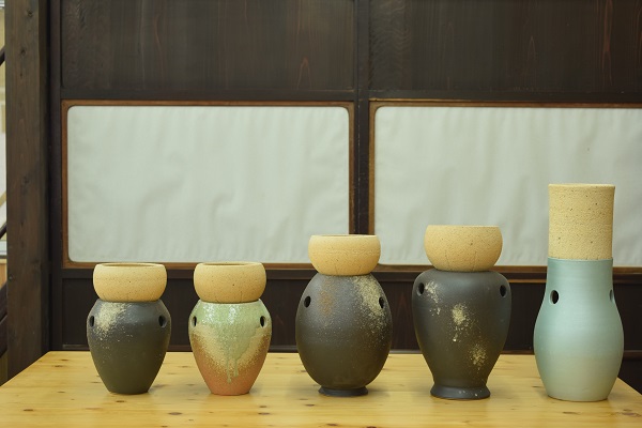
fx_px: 1204
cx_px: 321
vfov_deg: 20.2
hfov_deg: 29.9
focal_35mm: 68
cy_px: 214
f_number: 5.6
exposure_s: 1/6
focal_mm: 45
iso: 200
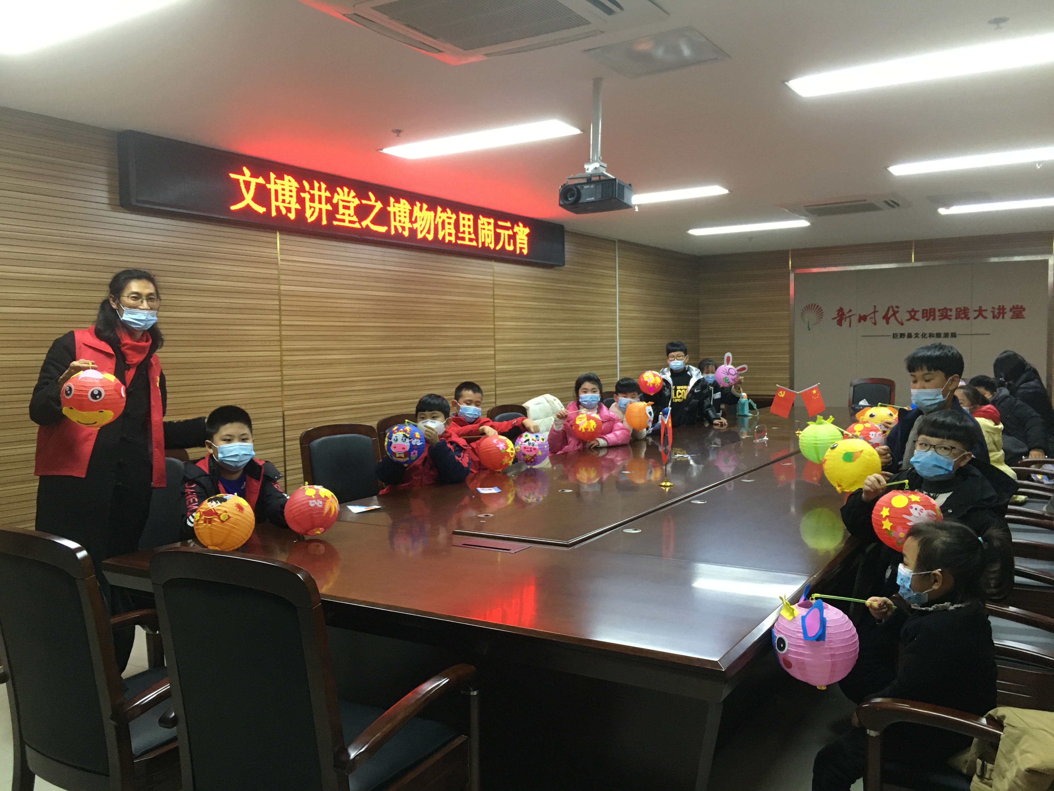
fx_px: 883
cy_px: 396
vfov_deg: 48.2
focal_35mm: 29
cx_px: 527
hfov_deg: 61.7
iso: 200
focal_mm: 4.15
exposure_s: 1/33
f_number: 2.2
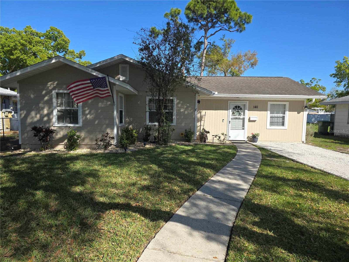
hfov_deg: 73.9
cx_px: 174
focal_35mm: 23
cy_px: 131
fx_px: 232
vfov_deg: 58.9
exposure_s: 1/580
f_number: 1.7
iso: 12
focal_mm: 6.3
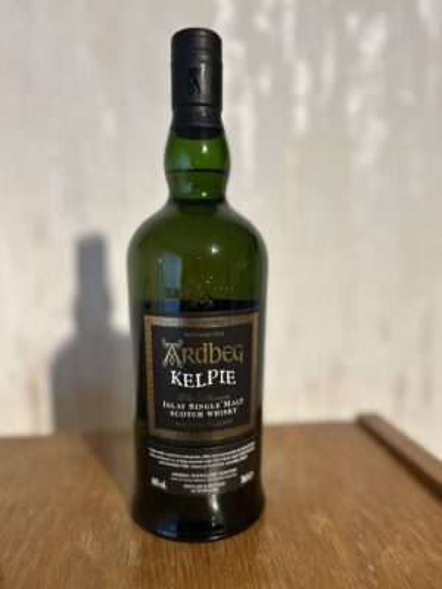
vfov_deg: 67.3
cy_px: 294
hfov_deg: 53.1
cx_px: 221
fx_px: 443
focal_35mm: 26
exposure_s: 1/60
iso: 250
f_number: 1.5
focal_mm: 5.7
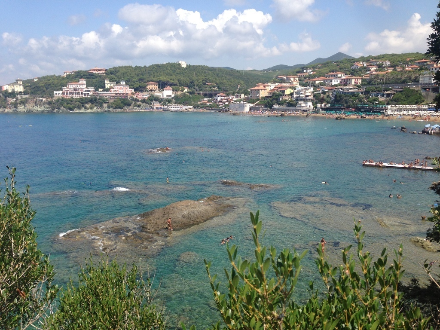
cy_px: 165
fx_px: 419
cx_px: 220
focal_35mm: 33
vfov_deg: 42.9
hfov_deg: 55.4
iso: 50
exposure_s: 1/1466
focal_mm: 4.13
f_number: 2.4
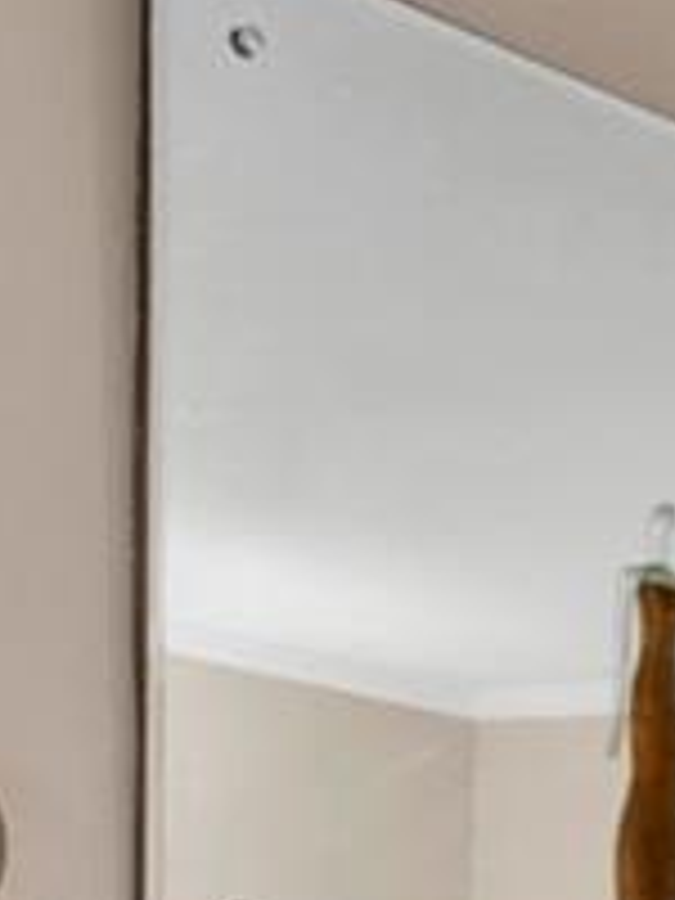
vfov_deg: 14.5
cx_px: 1791
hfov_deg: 10.3
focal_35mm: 118
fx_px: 3068
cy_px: 1663
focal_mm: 8
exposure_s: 2
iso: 100
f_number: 8
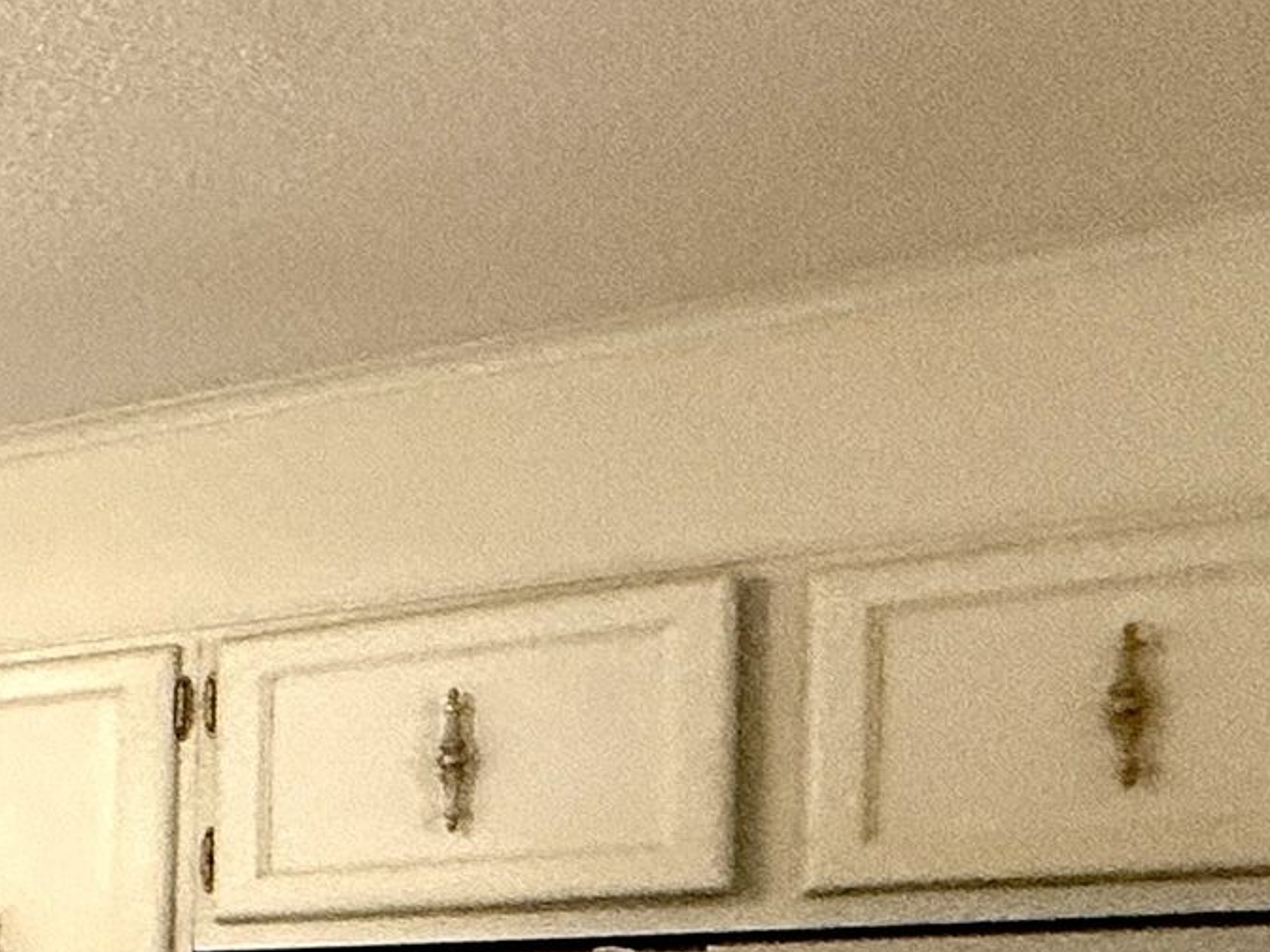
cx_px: -1399
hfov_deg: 17.9
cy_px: 1177
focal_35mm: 64
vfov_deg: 21.2
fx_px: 2348
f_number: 2.2
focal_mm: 2.22
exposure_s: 1/60
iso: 200
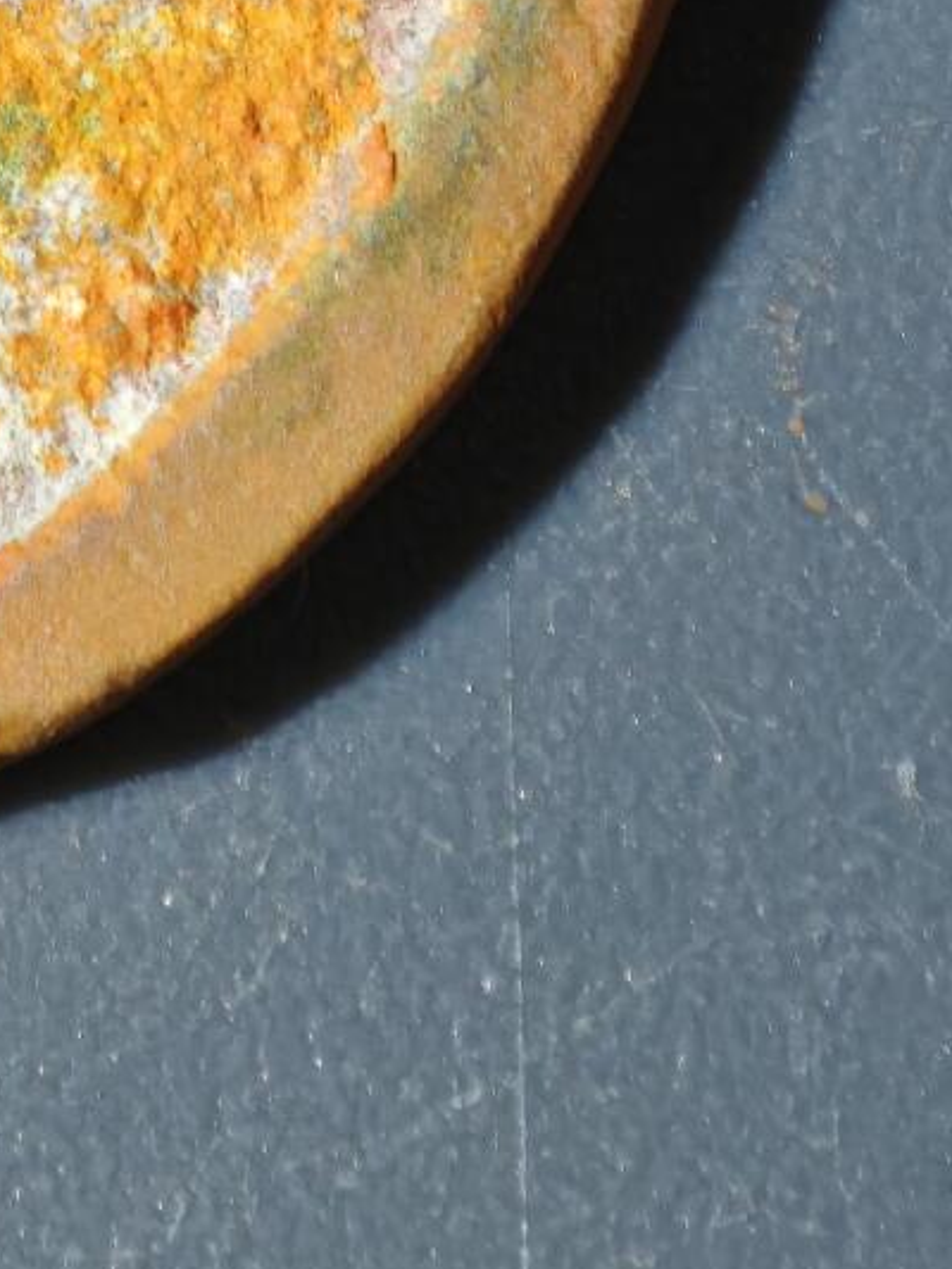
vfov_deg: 5.6
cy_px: -533
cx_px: -635
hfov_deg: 4.2
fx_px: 12866
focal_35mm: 351
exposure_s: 1/96.7
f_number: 2
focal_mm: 9
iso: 320
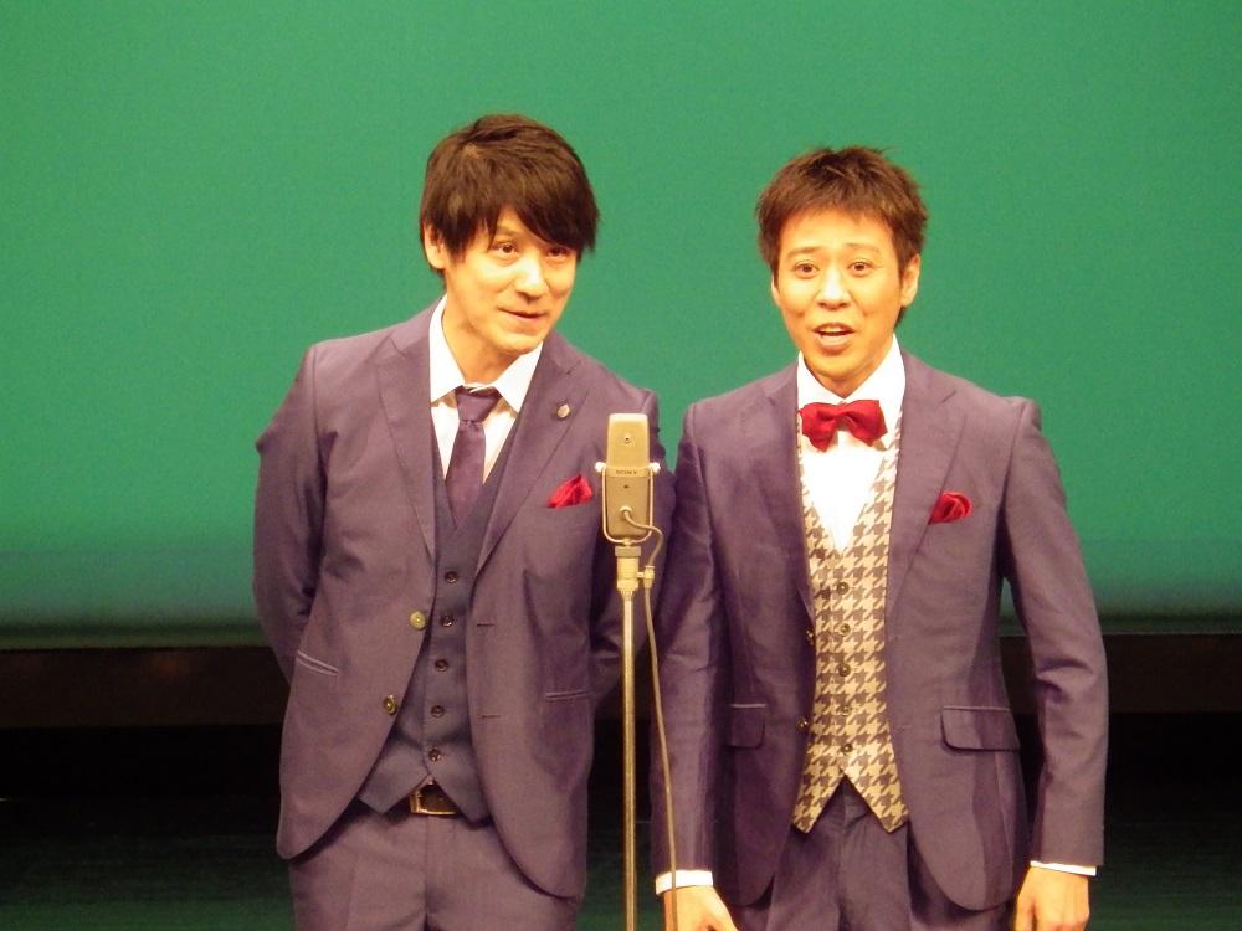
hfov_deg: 3.4
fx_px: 20810
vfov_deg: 2.6
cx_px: 621
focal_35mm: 580
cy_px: 466
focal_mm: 104
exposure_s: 1/60
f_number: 5.9
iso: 1250
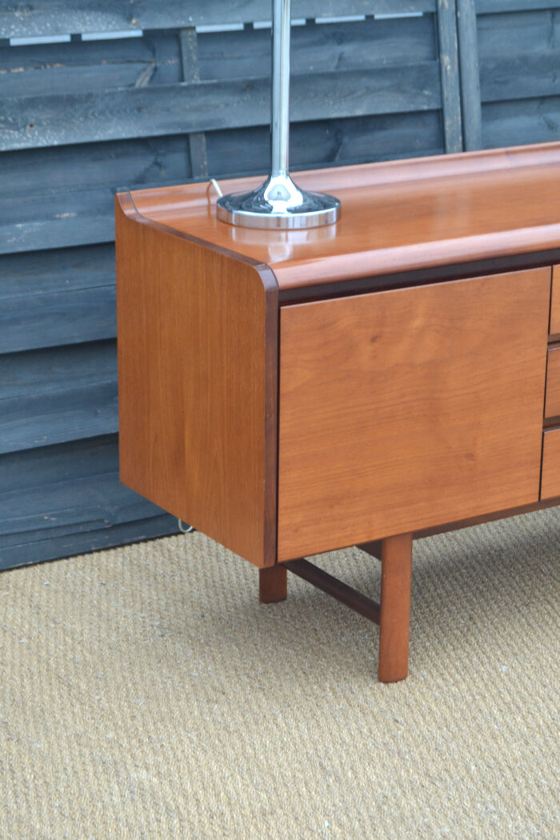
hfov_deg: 16.6
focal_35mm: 82
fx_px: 1925
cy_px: 420
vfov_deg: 24.6
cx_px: 280
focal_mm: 55
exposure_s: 1/60
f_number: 5.6
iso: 500
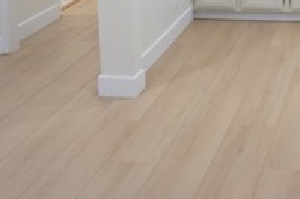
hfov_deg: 24.8
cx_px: 315
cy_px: -102
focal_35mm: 77
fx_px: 641
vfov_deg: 16.1
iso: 320
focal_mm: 16
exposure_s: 1/60
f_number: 3.5
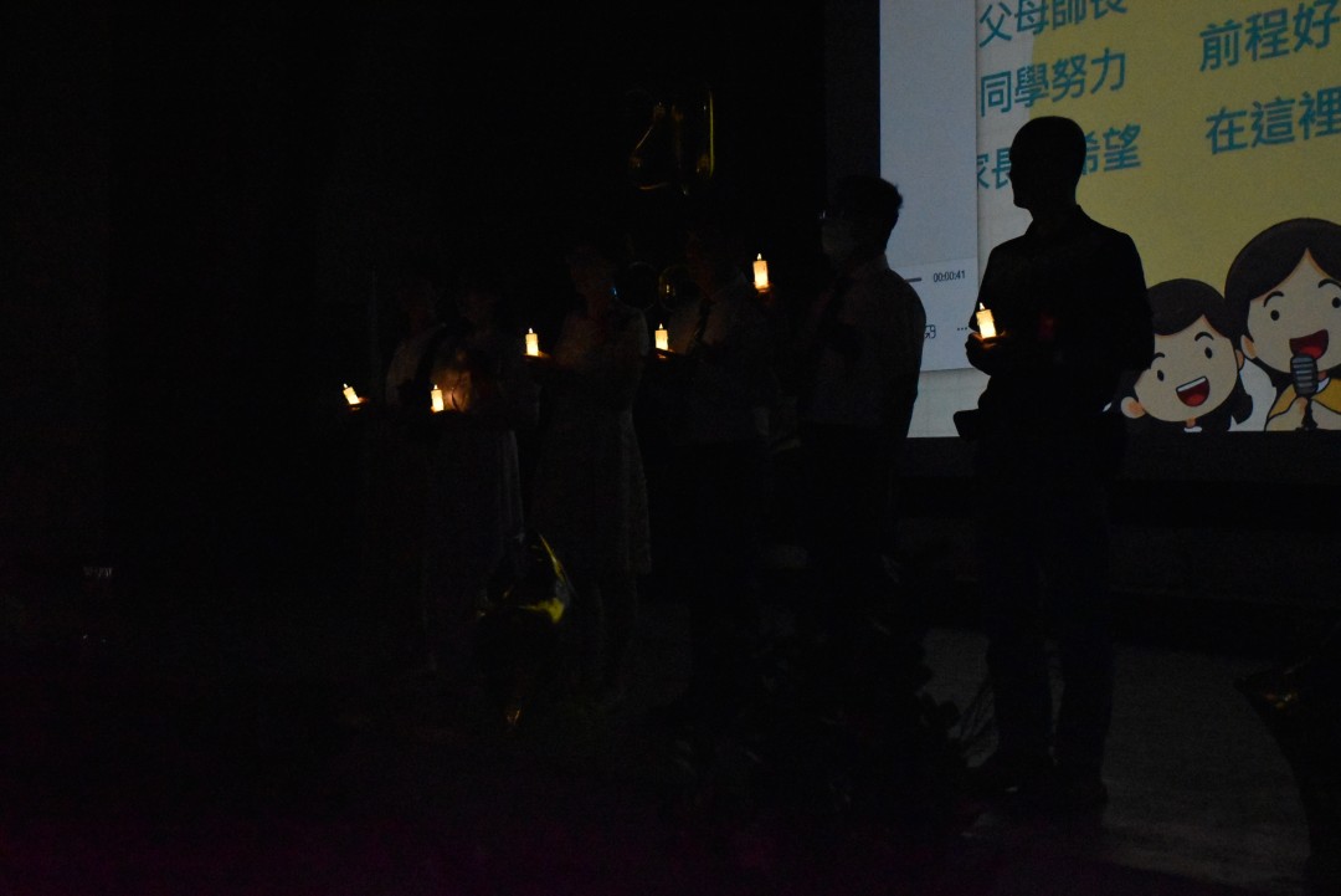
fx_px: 2124
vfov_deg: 23.8
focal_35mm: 57
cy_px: 448
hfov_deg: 35.0
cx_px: 670
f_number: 4.2
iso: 8000
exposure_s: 1/1000
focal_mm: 38
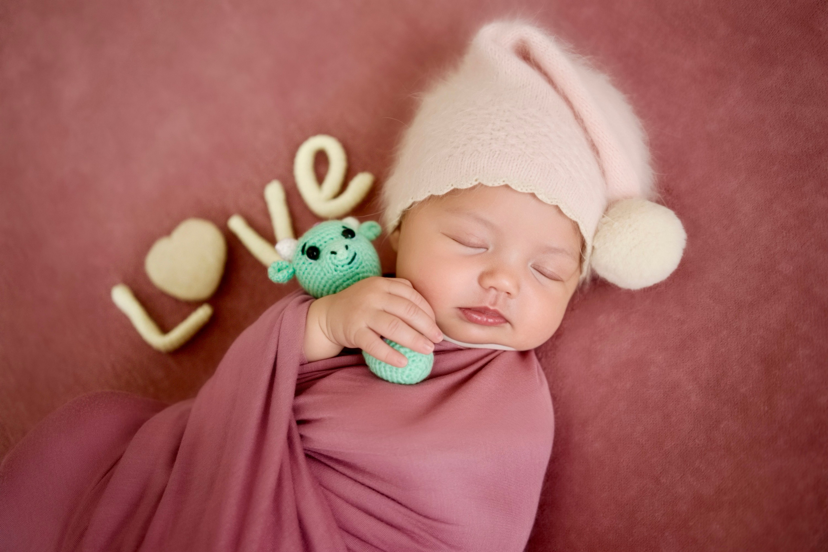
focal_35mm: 35
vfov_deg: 37.9
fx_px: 805
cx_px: 414
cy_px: 276
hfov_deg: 54.4
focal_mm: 35
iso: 250
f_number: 2.8
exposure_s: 1/125
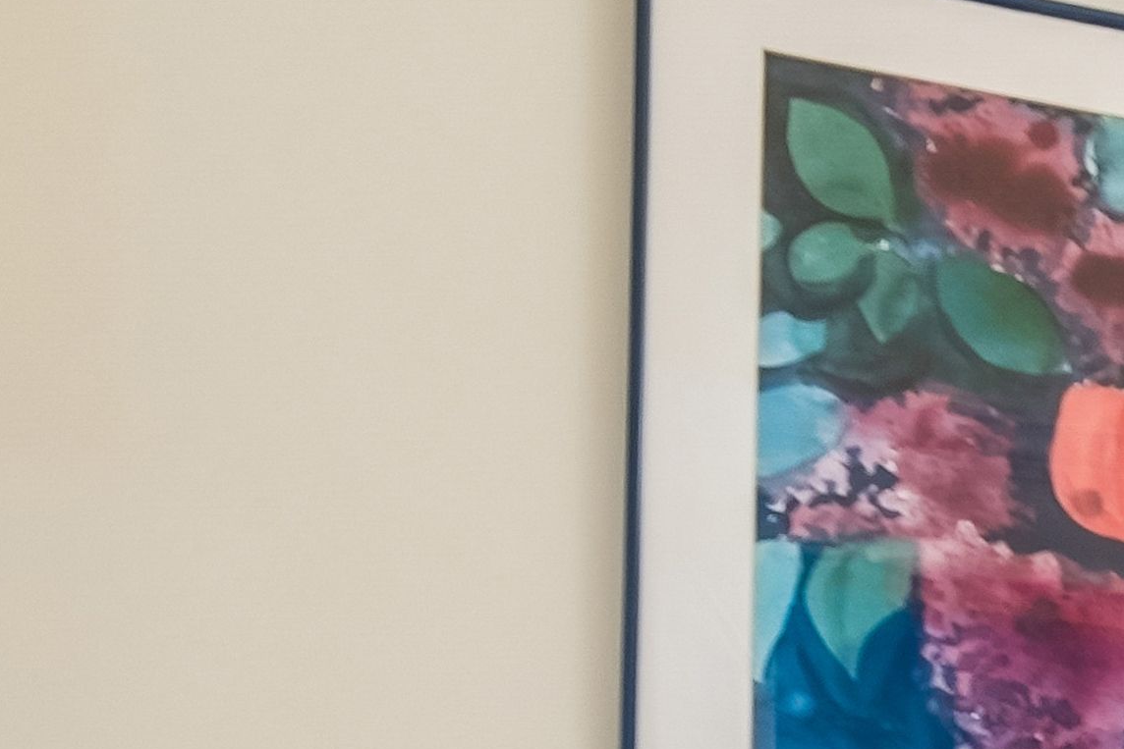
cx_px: 2587
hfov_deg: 14.7
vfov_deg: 11.9
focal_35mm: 98
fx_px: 3060
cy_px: 1674
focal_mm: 16
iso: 400
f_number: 8
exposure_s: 1/6
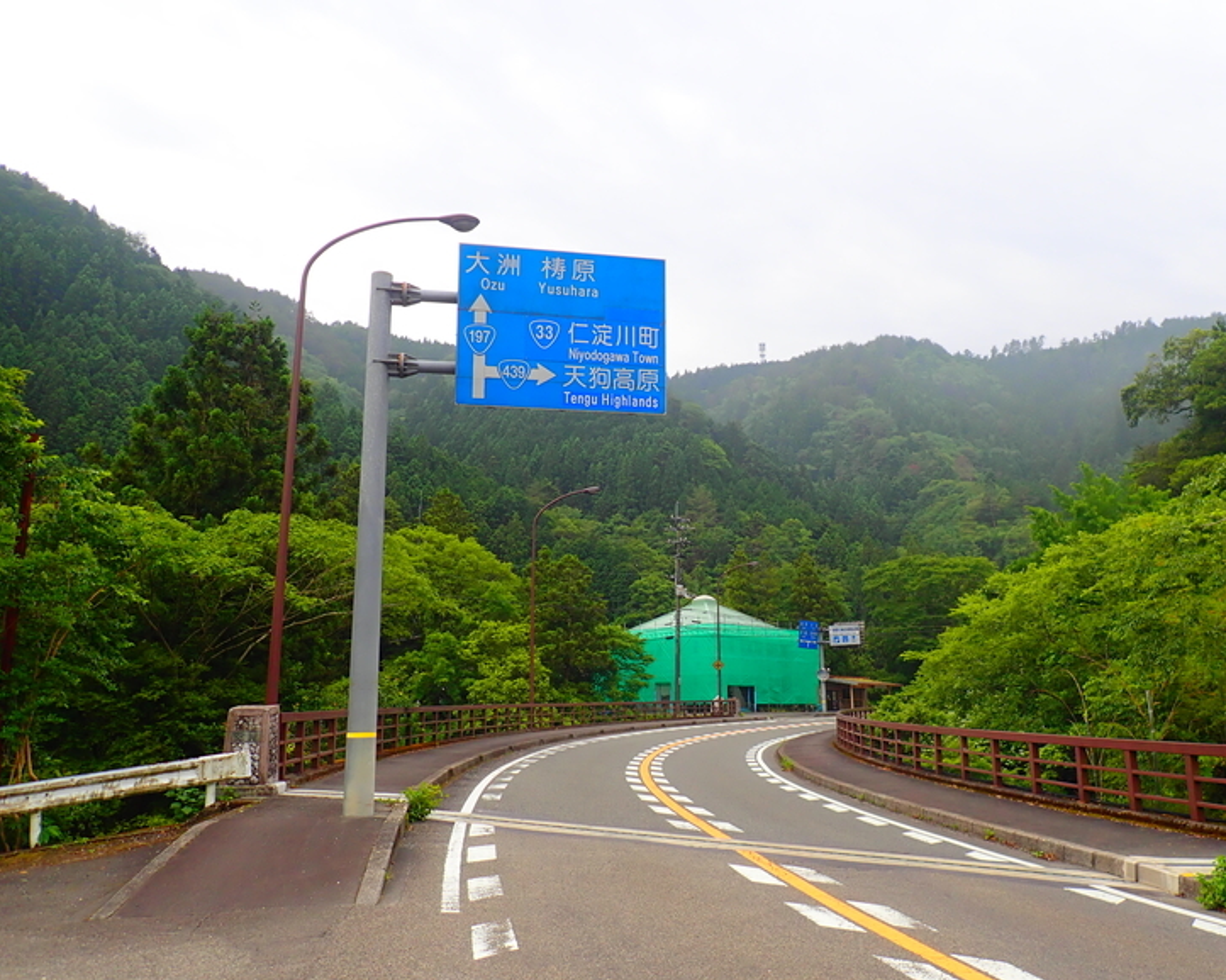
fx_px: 979
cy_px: 492
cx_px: 663
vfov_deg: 53.2
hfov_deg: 64.0
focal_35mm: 27
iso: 100
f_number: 2.8
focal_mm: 4.5
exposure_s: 1/250
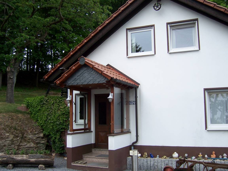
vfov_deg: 39.7
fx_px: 237
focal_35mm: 36
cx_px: 114
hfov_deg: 51.4
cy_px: 86
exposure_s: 1/320
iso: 80
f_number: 2.8
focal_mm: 6.2
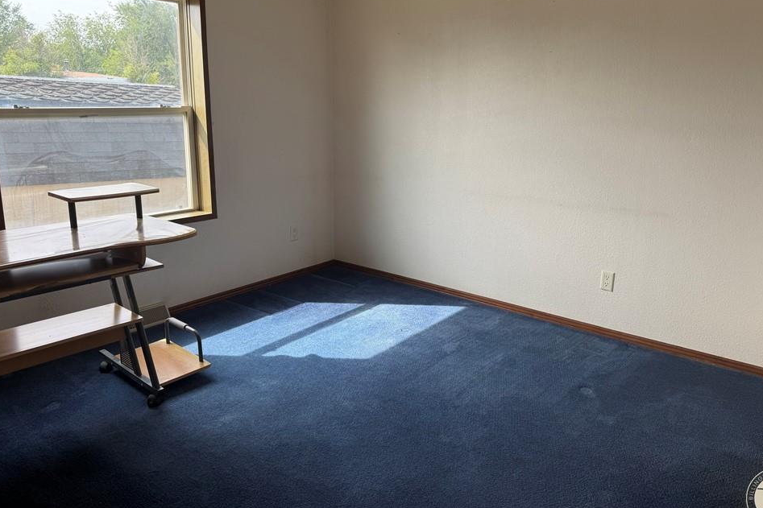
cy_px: 220
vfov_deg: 47.8
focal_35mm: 27
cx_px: 395
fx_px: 572
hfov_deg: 67.4
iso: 64
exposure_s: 1/280
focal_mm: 6.76
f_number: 1.78
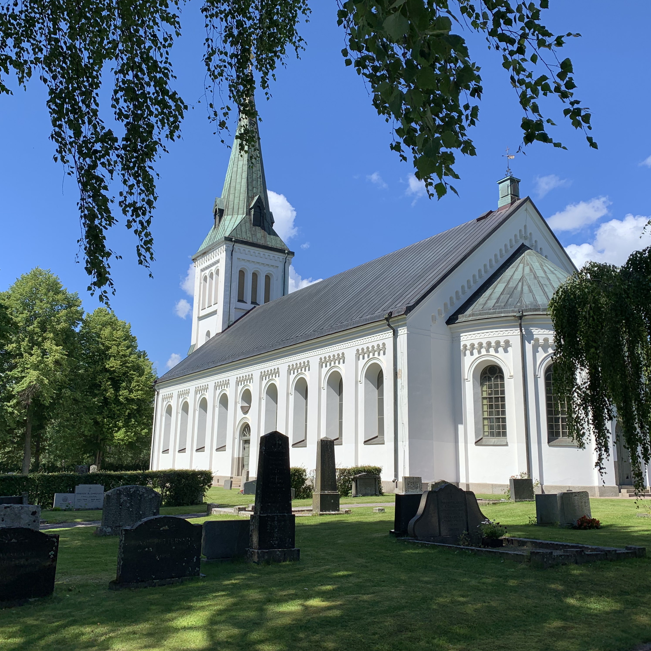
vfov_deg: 52.5
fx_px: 660
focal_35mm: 31
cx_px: 324
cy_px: 329
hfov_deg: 52.5
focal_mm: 4.25
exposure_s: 1/1916
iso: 25
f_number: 1.8
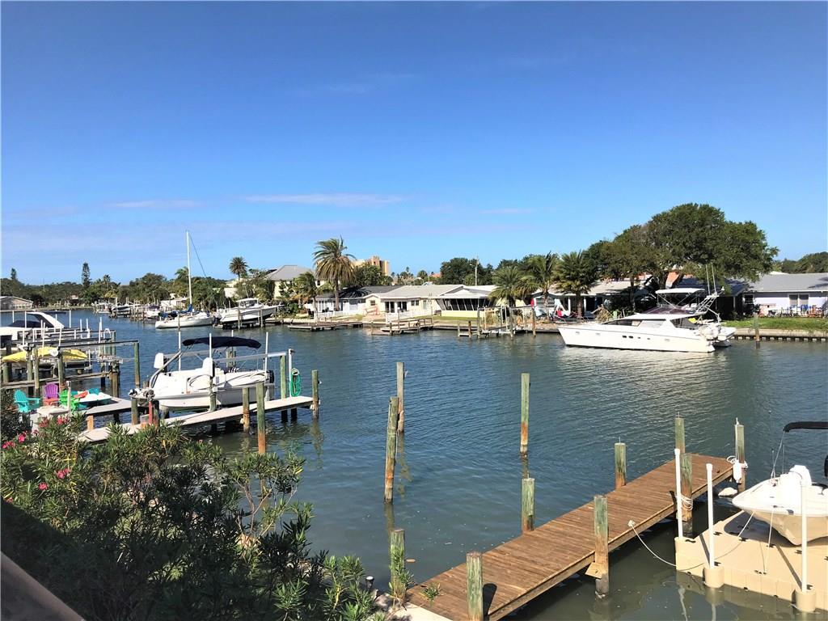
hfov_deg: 63.4
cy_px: 310
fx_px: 670
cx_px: 414
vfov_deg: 49.7
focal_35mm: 28
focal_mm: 3.99
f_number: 1.8
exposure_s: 1/3300
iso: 20
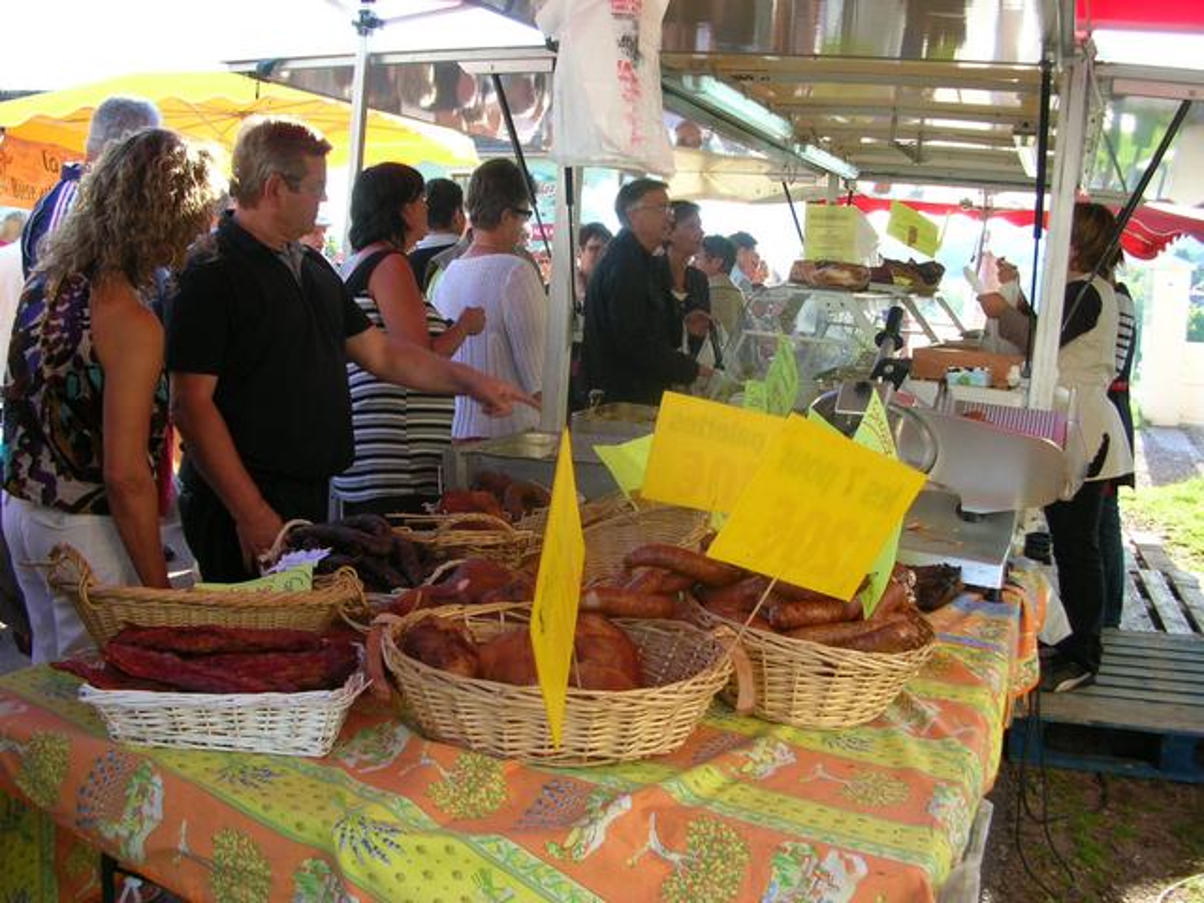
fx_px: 1217
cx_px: 602
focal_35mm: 35
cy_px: 452
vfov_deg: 40.7
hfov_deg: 52.6
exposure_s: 1/107
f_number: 2.8
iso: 50
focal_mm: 5.8
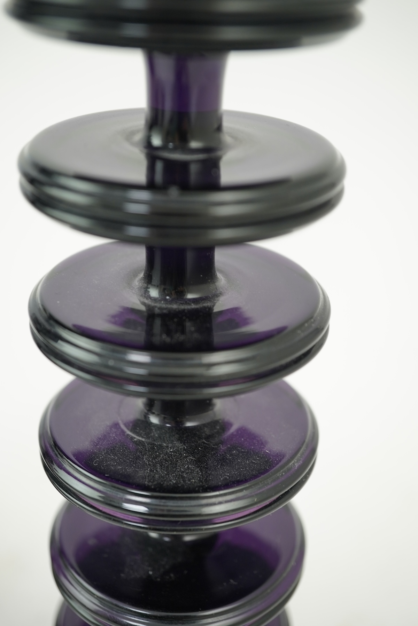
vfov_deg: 43.6
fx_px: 783
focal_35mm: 45
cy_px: 313
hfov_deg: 29.9
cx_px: 209
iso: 500
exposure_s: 1/40
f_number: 7.1
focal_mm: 30
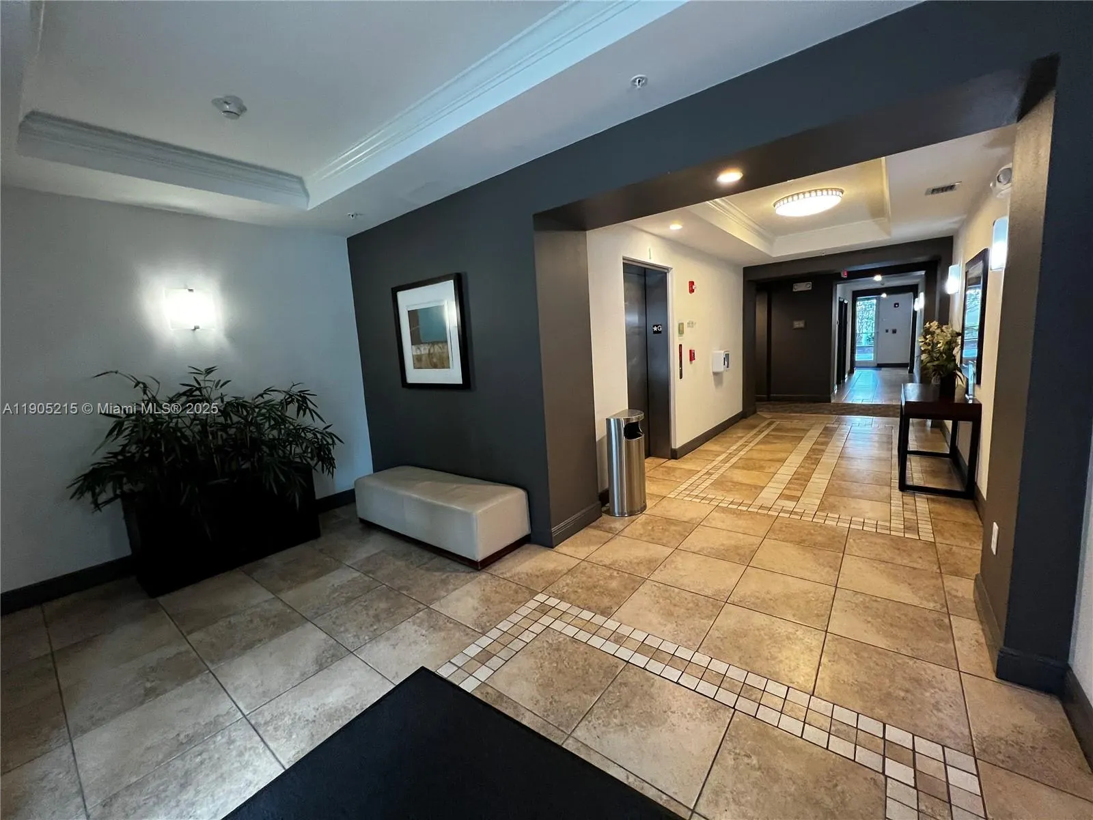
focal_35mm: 13
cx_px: 546
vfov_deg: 89.9
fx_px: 410
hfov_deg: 106.2
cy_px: 410
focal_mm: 1.57
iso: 400
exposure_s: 1/60
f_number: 1.8
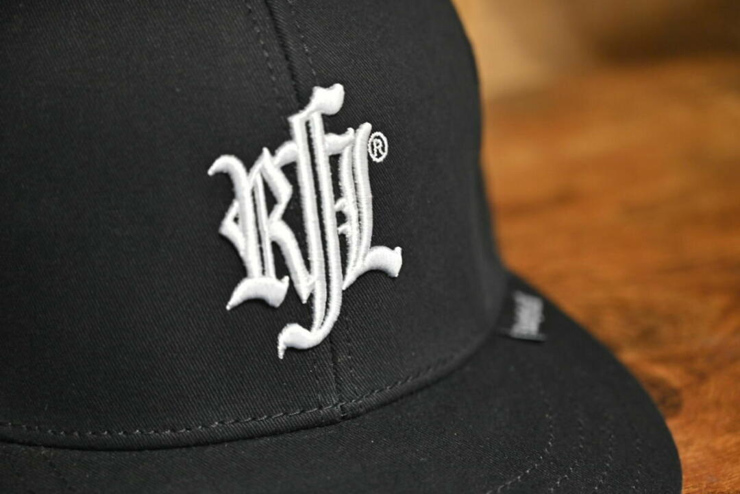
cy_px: 247
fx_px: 1439
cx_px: 370
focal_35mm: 70
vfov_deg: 19.5
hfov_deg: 28.8
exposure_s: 1/80
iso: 2000
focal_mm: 70
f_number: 4
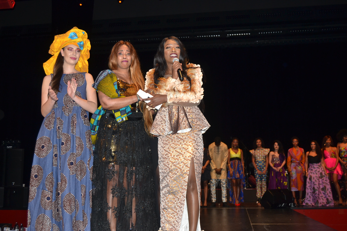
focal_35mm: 39
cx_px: 174
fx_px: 376
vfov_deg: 34.2
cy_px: 116
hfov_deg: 49.6
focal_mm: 26
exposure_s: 1/60
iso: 400
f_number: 4
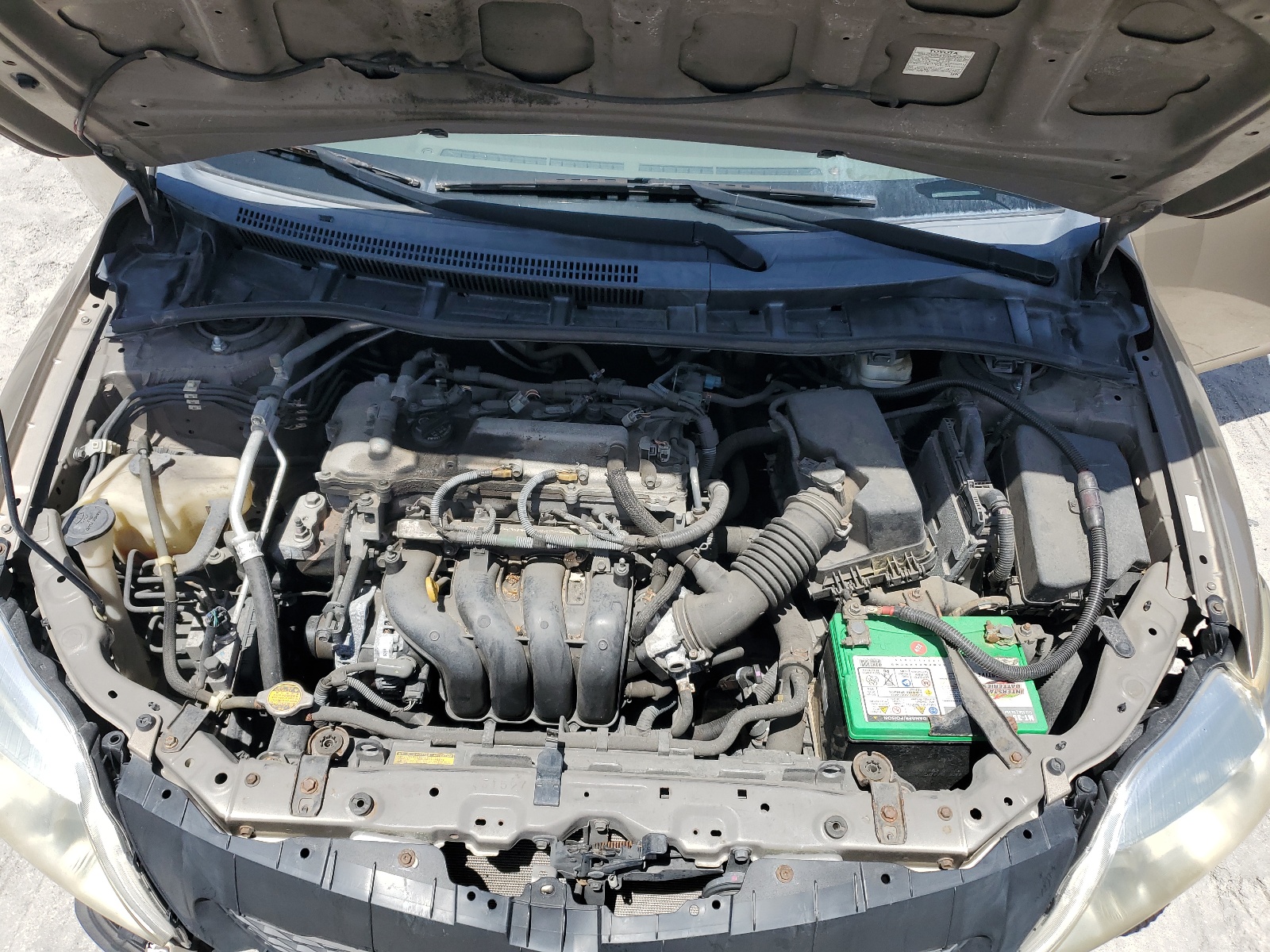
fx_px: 954
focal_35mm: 26
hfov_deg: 67.3
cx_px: 635
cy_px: 476
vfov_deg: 53.1
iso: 50
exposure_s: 1/2500
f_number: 1.5
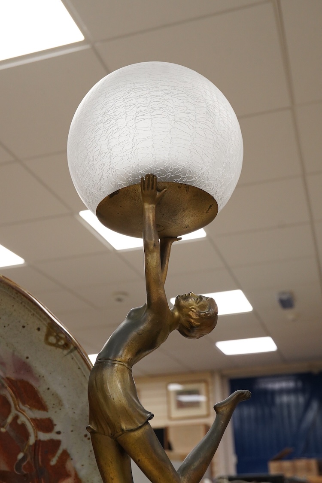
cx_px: 161
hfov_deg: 29.9
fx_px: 604
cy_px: 242
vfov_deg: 43.6
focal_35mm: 45
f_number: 7.1
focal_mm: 30
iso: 2500
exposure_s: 1/160
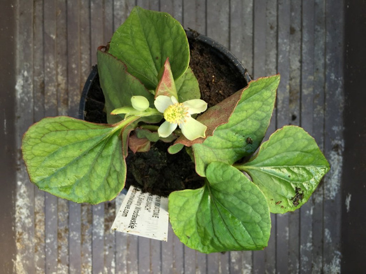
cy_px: 137
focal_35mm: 29
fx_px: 307
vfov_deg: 48.2
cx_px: 183
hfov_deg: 61.7
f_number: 2.2
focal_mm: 4.15
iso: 40
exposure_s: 1/100
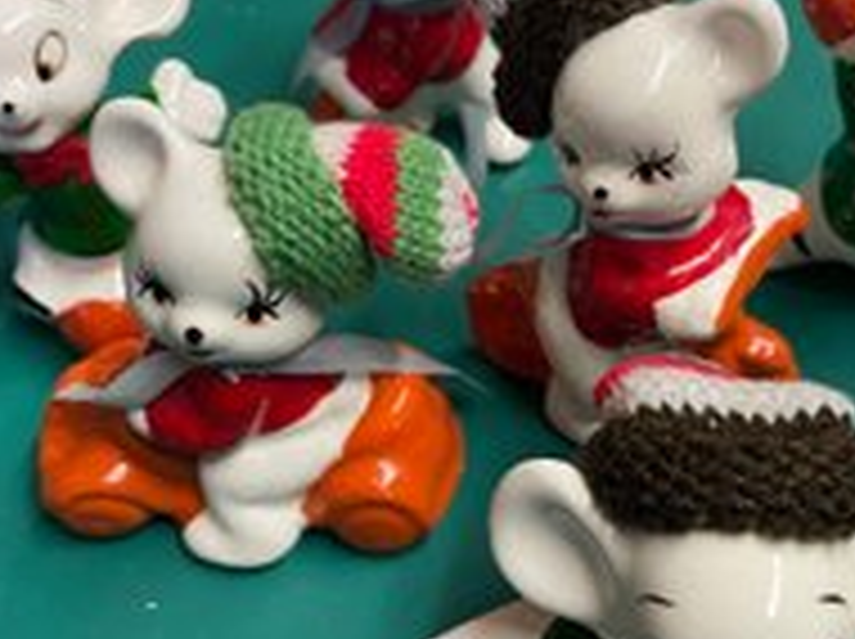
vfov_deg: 30.8
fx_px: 1159
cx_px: 502
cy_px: 331
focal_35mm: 47
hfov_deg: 40.3
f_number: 1.6
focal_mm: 4.2
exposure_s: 1/60
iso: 125
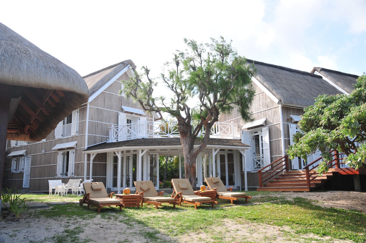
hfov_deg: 57.3
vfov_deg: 39.9
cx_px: 183
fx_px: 335
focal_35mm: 33
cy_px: 122
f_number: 5.6
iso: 200
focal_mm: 22
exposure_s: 1/100
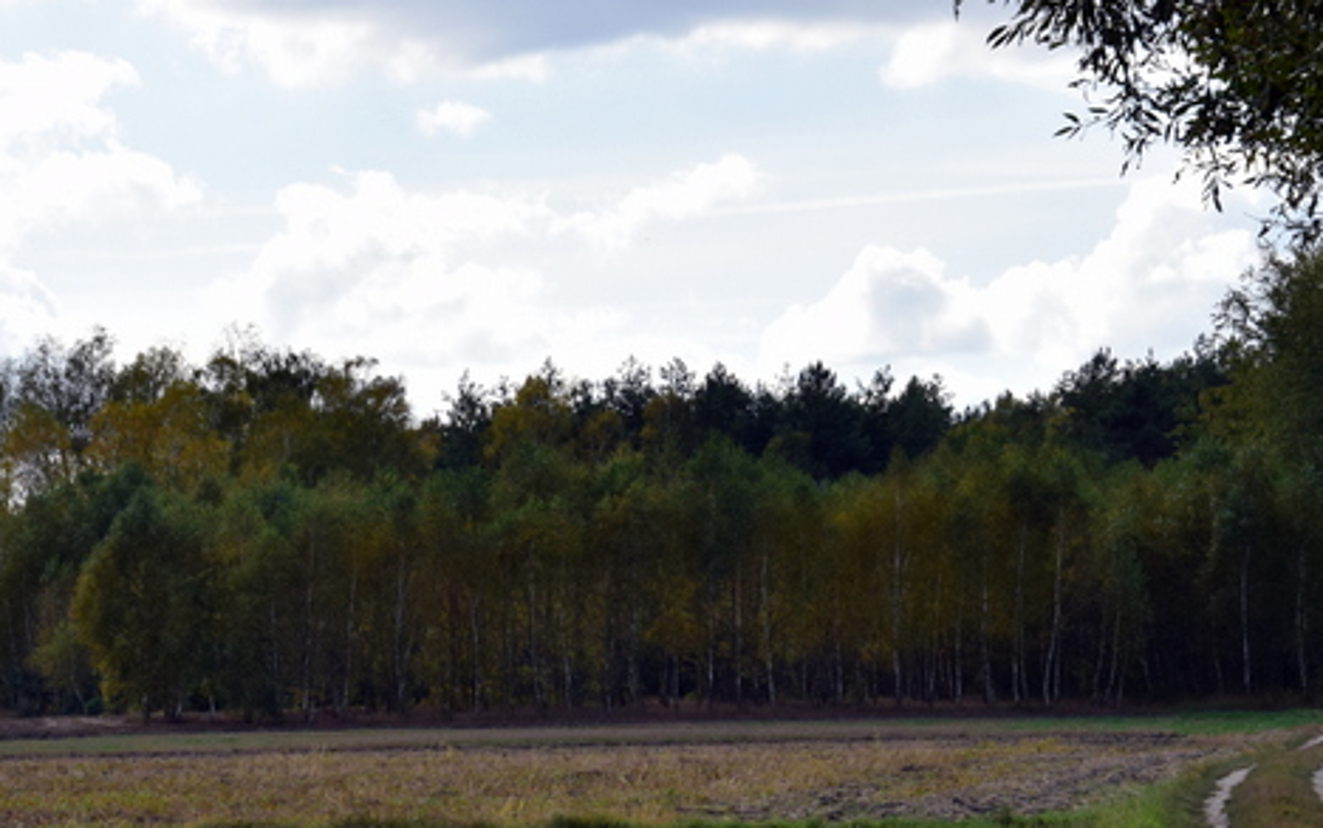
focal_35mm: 162
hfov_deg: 12.9
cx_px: 715
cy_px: 735
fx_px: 5844
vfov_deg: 8.1
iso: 360
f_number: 11
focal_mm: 62
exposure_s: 1/500
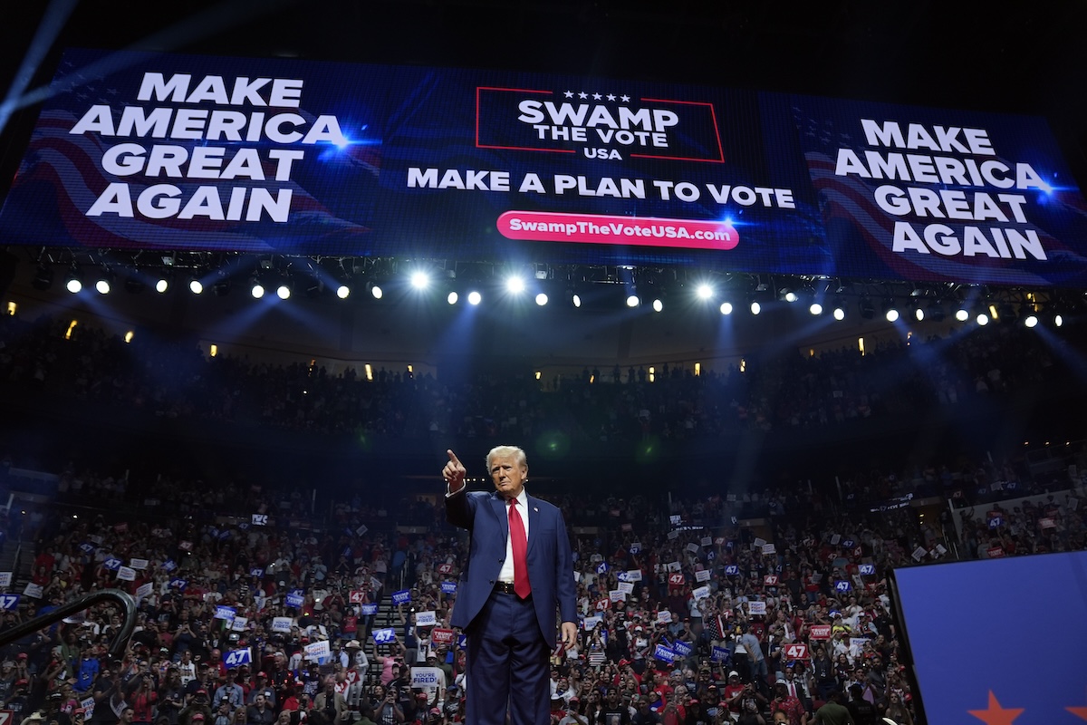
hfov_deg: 73.7
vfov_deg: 53.1
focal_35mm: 24
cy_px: 362
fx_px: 725
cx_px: 544
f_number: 2.8
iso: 1000
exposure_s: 1/640
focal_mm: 24
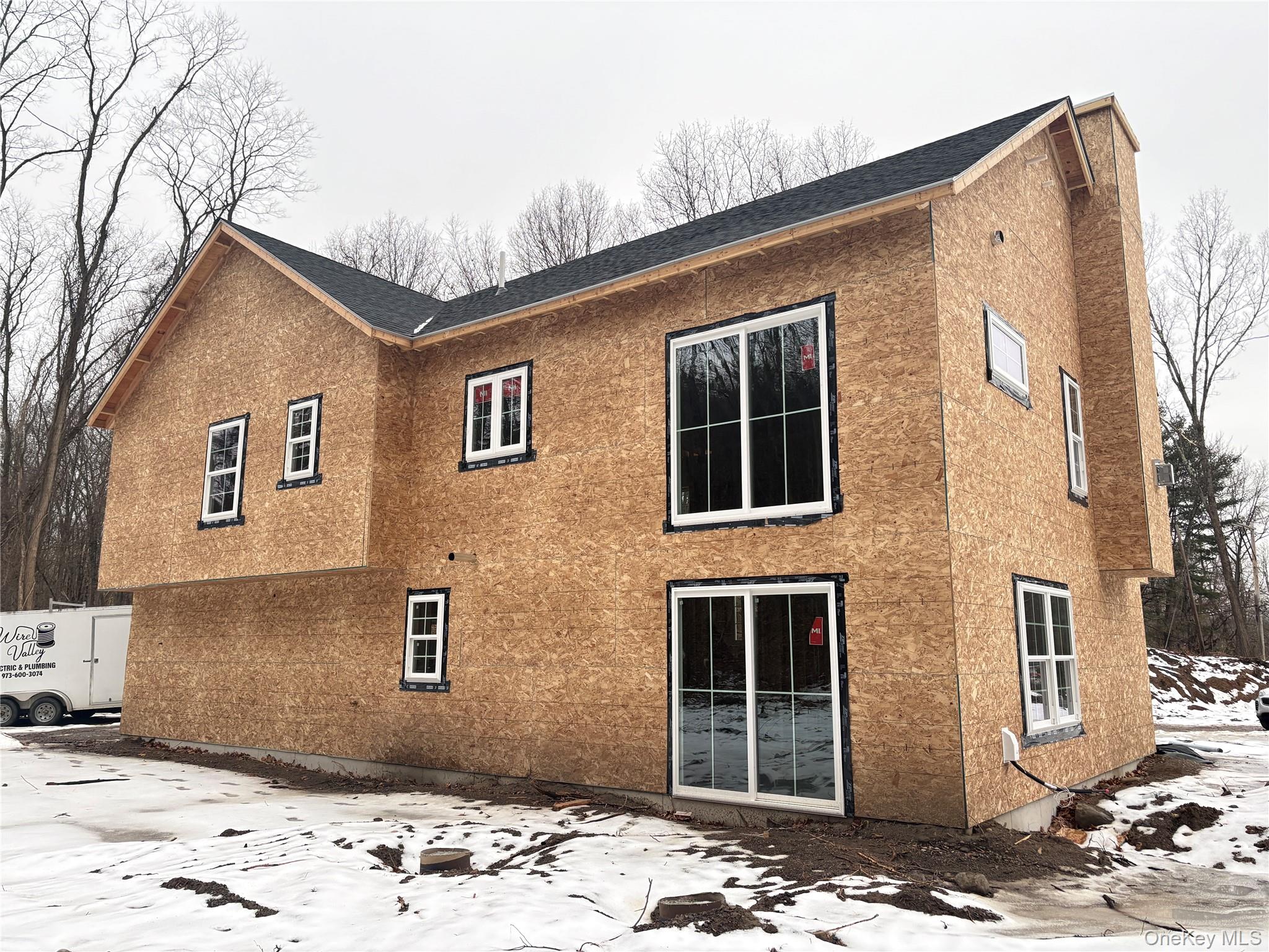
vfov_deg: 53.1
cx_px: 634
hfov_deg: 67.3
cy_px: 476
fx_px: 953
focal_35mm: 26
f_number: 1.6
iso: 125
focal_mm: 5.96
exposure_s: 1/121
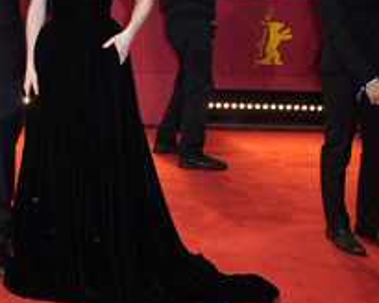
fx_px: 718
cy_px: 61
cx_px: -1
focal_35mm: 64
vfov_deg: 23.5
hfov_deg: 27.8
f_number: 5.6
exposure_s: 1/160
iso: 800
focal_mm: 31
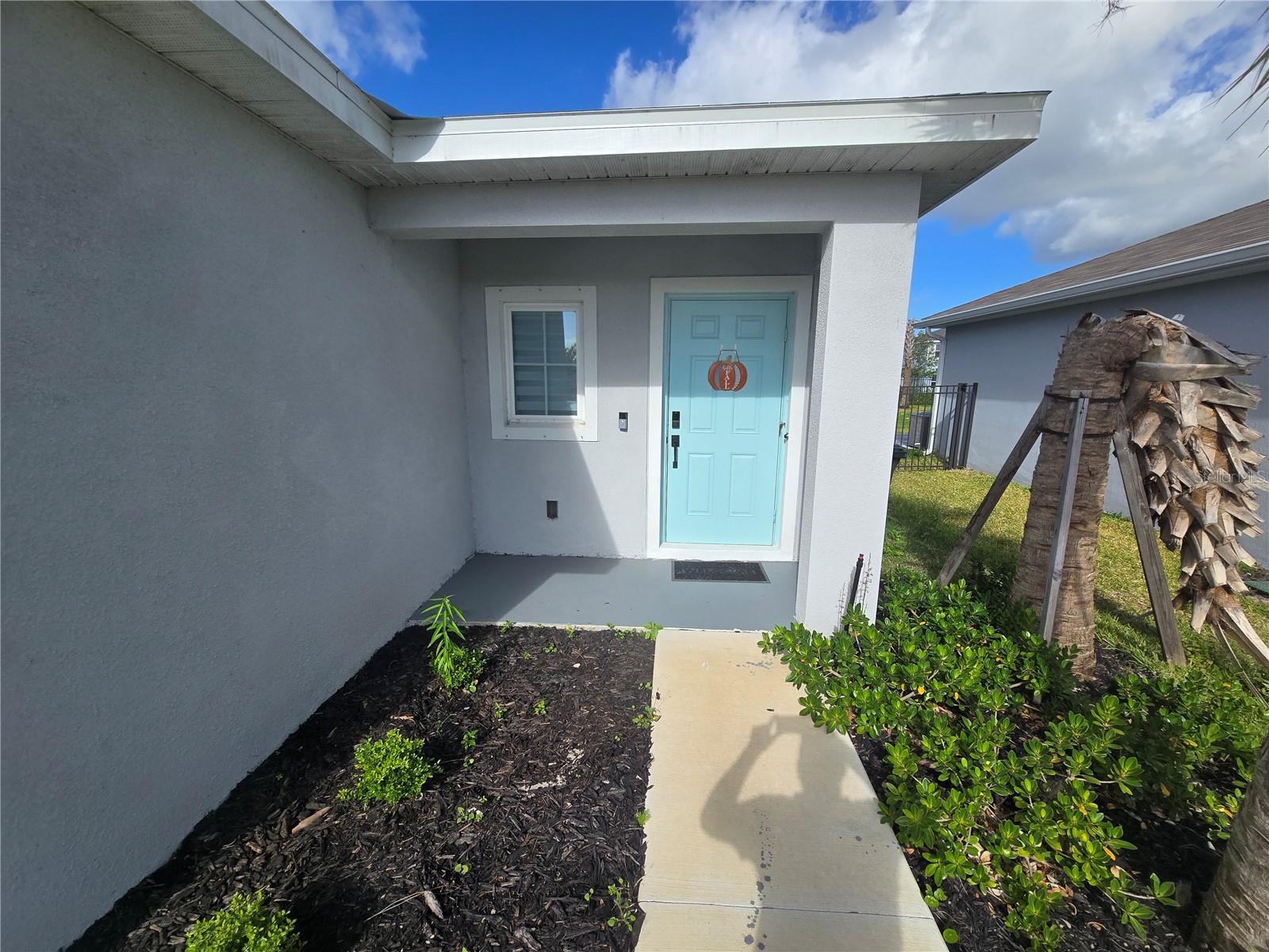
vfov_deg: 89.9
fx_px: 477
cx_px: 634
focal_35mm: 13
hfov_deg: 106.2
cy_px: 476
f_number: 2.2
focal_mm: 2.2
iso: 50
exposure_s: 1/2016
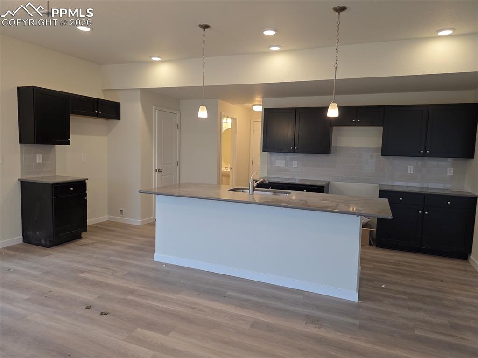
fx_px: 317
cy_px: 179
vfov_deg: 58.8
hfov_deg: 74.0
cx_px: 239
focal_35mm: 23
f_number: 1.7
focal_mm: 6.3
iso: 80
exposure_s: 1/120
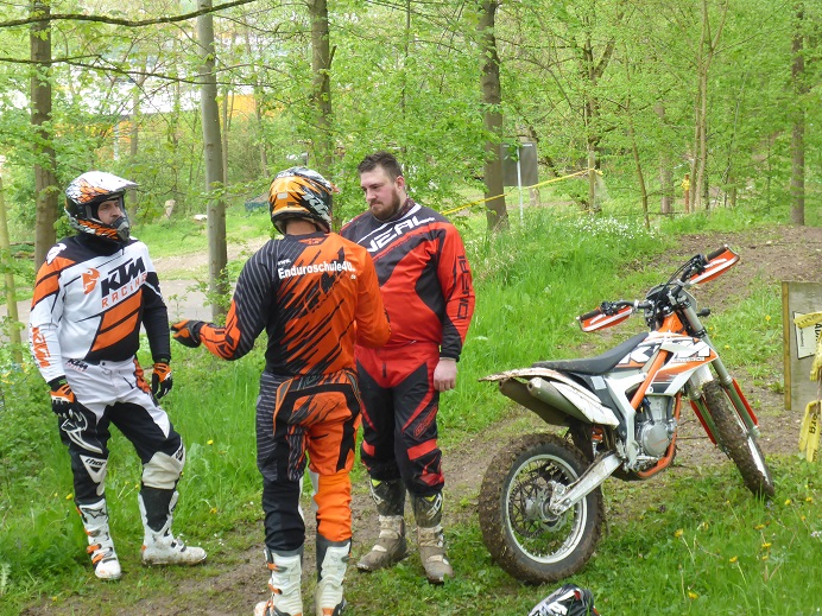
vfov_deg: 22.3
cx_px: 411
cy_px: 308
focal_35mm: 66
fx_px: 1567
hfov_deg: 29.4
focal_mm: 11.7
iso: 320
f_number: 5.3
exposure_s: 1/80
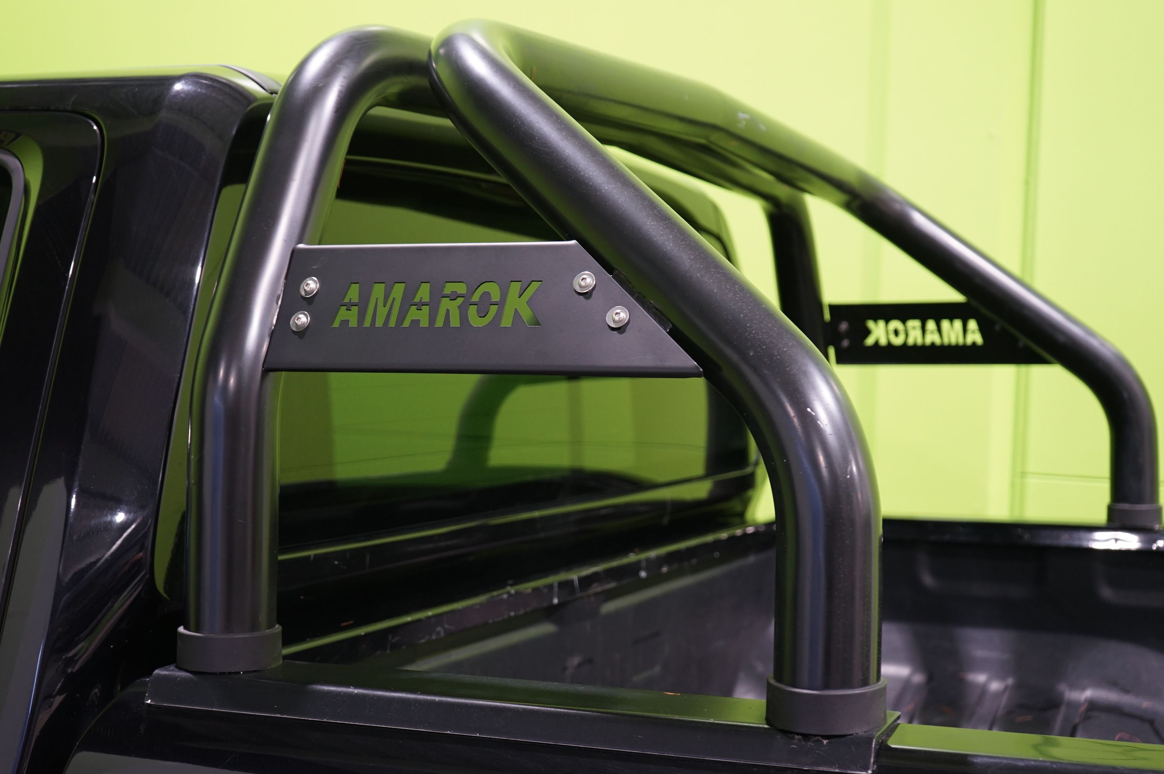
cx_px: 582
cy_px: 387
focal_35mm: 52
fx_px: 1680
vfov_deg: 25.9
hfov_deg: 38.2
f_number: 5
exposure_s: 1/15
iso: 800
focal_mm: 52
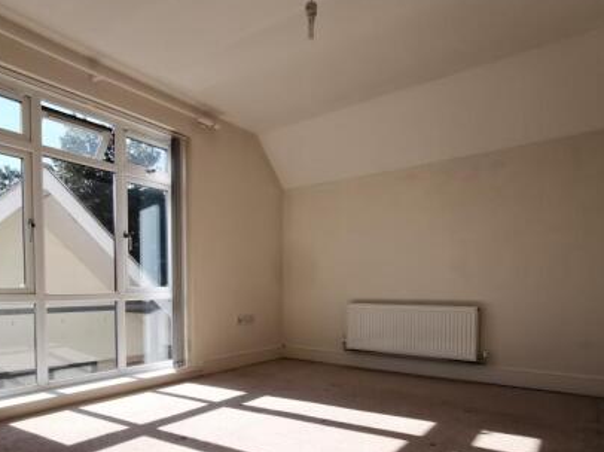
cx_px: 292
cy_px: 306
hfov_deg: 73.9
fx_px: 401
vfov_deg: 57.4
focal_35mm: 23
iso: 50
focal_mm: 2.35
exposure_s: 1/575
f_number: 2.2
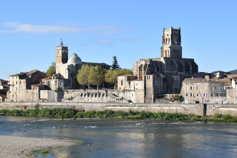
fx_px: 395
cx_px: 118
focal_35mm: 60
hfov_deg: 33.4
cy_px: 79
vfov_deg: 22.6
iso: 640
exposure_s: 1/200
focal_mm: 40
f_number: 20
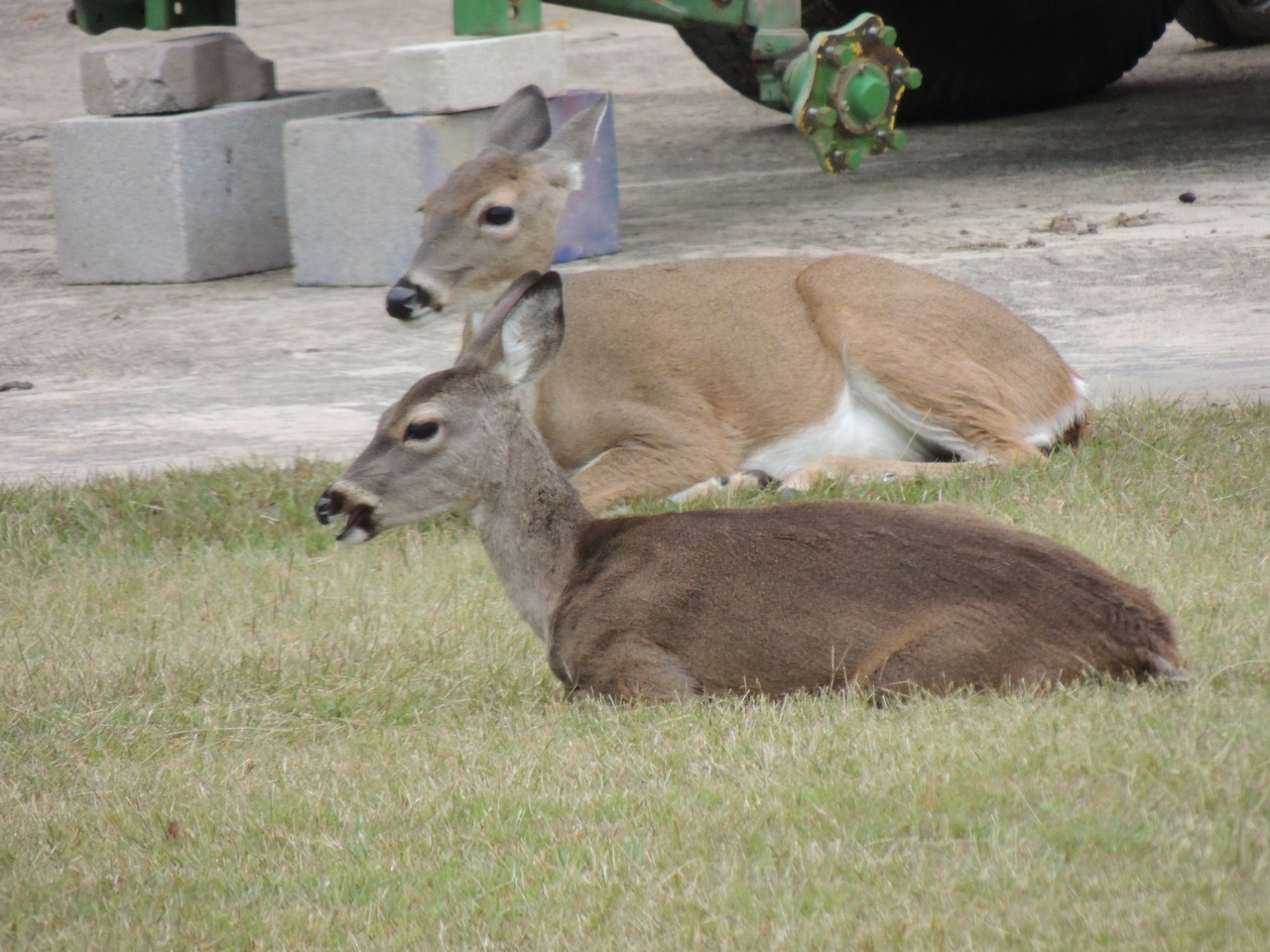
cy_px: 476
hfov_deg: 2.0
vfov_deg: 1.5
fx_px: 36688
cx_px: 635
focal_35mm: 1000
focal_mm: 180
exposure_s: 1/500
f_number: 5.9
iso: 720
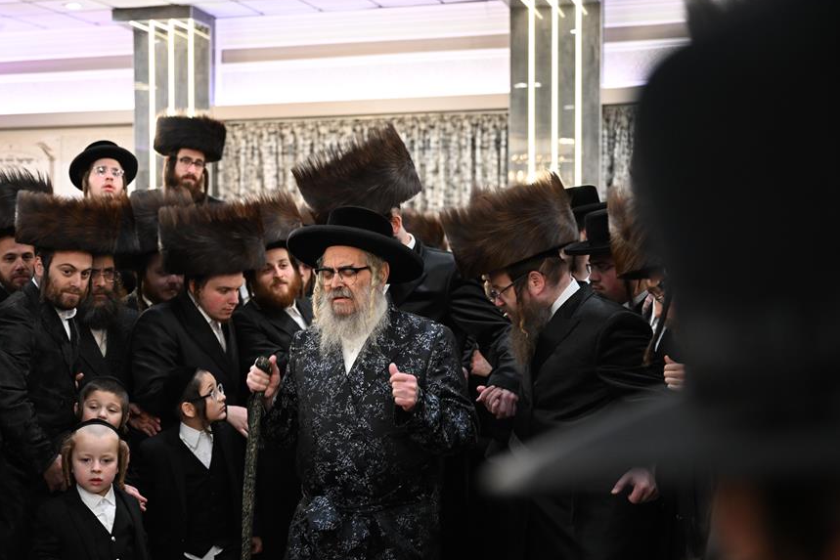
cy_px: 323
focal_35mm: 56
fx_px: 1307
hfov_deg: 35.6
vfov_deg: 24.2
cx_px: 367
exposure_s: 1/160
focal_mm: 47
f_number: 2.8
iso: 2000
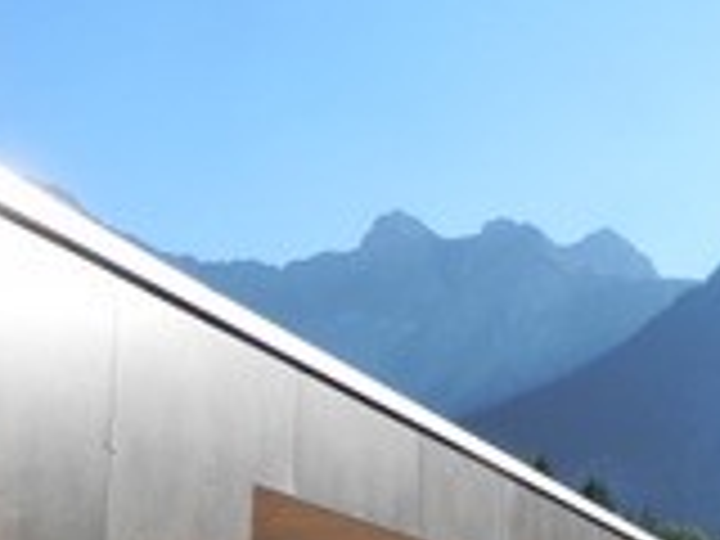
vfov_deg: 17.6
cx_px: 657
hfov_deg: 23.4
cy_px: 578
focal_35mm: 81
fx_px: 1685
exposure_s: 1/362
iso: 160
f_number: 6.3
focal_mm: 6.6
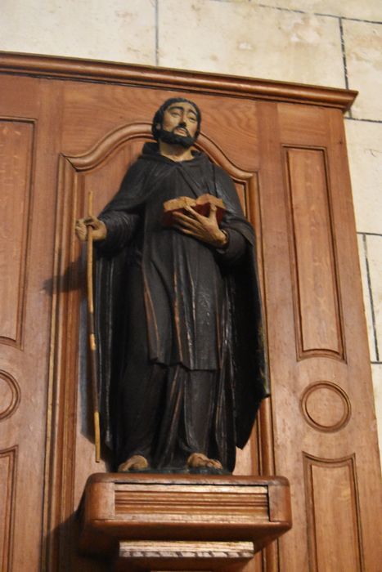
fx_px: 907
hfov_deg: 23.8
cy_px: 286
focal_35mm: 57
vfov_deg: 35.0
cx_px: 191
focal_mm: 38
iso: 12800
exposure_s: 1/20
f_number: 4.8
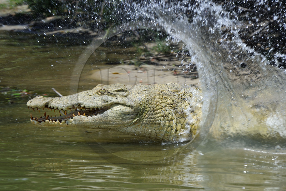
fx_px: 1588
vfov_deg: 6.9
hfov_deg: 10.3
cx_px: 143
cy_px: 96
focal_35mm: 200
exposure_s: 1/640
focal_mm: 200
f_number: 10
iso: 400
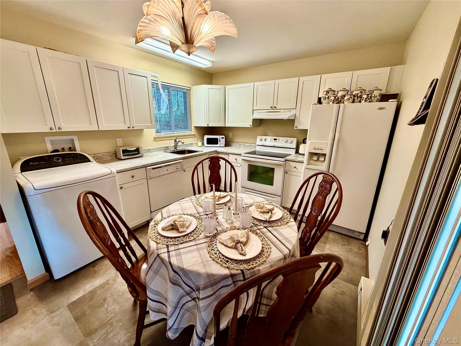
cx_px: 230
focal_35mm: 14
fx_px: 186
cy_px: 173
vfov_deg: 85.7
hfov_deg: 102.1
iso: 250
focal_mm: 2.22
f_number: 2.2
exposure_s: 1/120
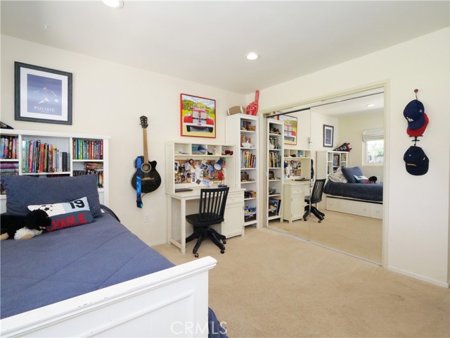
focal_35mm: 16
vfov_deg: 78.1
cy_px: 169
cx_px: 225
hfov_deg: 94.5
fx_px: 208
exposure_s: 1/80
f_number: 8
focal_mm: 8
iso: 1250
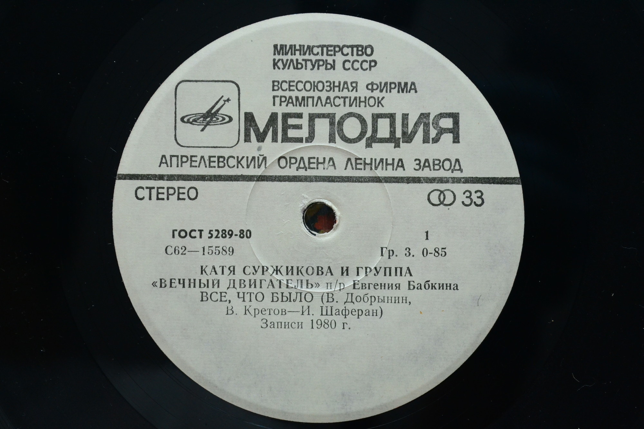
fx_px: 1288
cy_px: 214
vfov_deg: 18.9
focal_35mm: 72
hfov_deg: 28.1
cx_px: 322
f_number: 7.1
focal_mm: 48
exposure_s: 1/160
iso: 1600
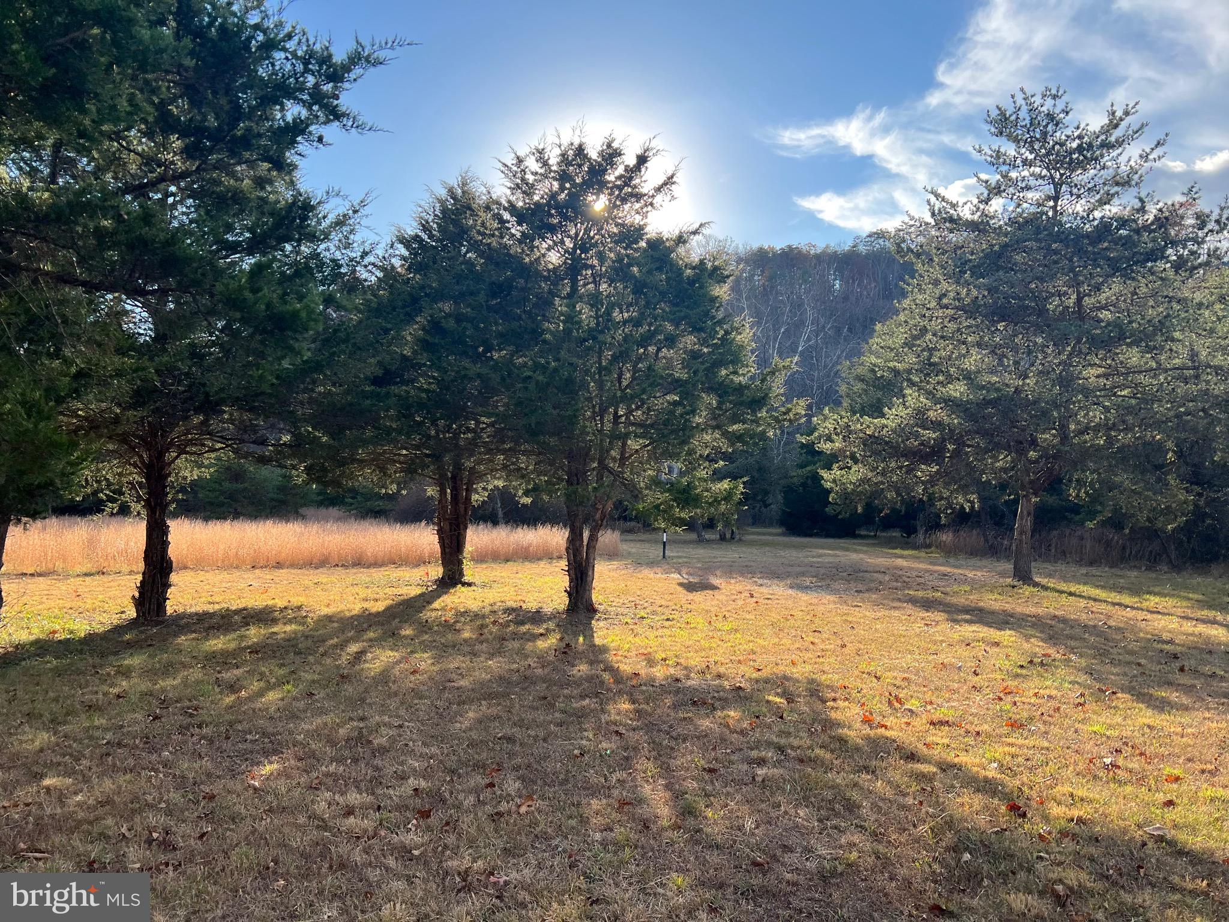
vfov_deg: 53.1
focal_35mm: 26
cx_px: 614
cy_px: 461
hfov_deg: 67.3
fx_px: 923
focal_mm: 5.7
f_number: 1.5
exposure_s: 1/1488
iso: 50
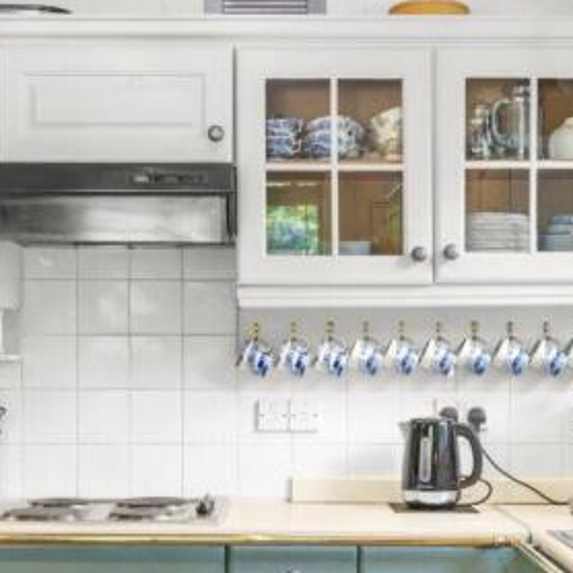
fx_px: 1086
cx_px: 305
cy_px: 386
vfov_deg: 29.3
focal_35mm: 58
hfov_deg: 29.5
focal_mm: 29
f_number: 9
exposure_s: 1/2
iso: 250
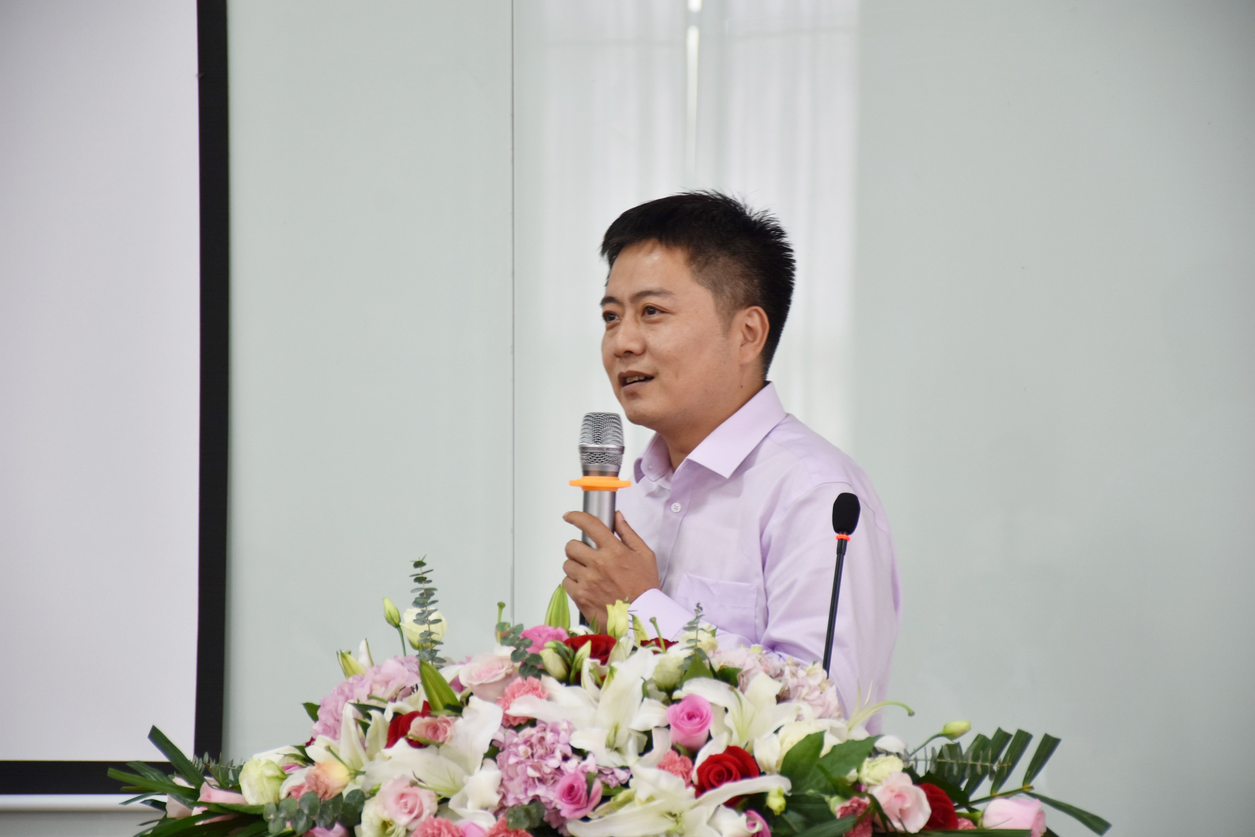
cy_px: 418
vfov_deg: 8.7
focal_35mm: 158
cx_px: 628
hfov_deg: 13.0
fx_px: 5490
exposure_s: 1/25
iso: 320
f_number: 5.6
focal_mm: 105
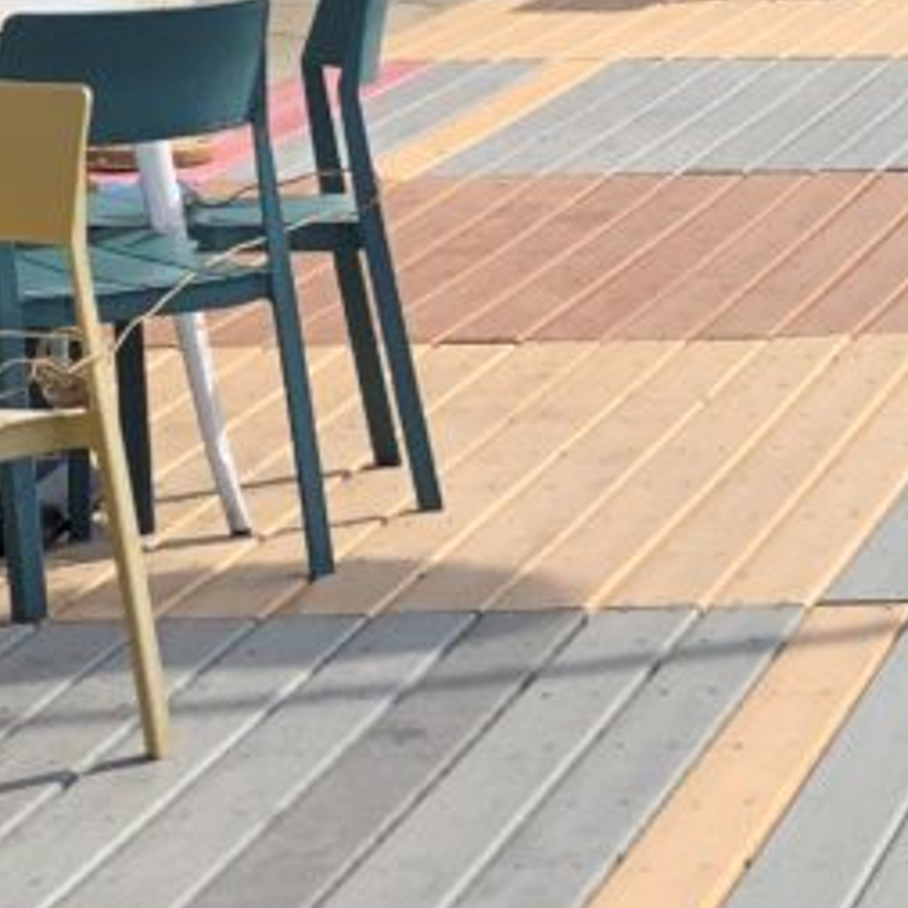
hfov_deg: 8.2
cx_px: 1834
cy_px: -18
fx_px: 6054
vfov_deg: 8.5
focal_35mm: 204
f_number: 2.8
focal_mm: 6.6
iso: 20
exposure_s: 1/674
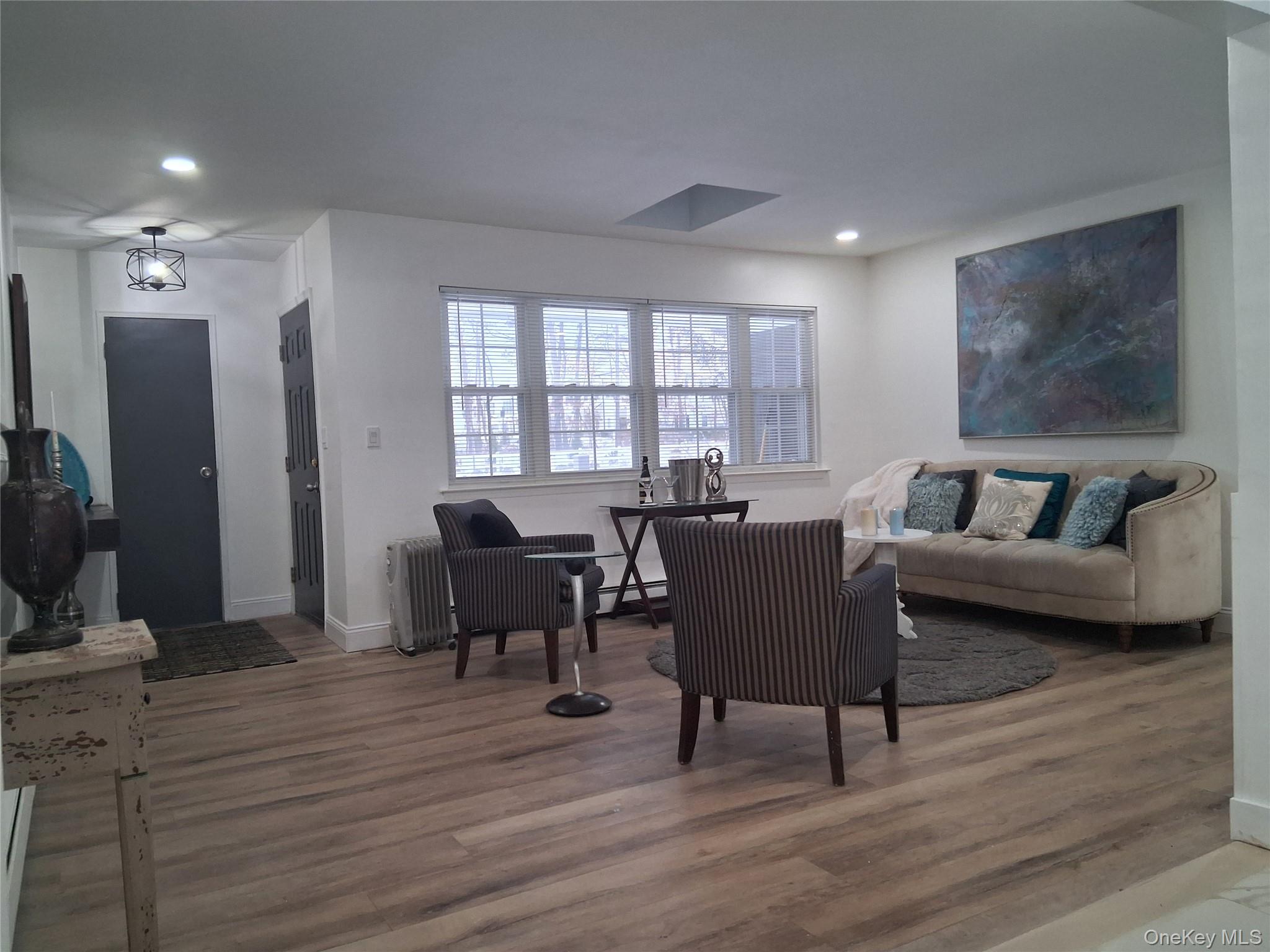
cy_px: 476
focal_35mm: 26
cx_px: 635
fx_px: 954
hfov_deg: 67.3
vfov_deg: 53.1
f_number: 1.8
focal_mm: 3.98
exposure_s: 1/100
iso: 250
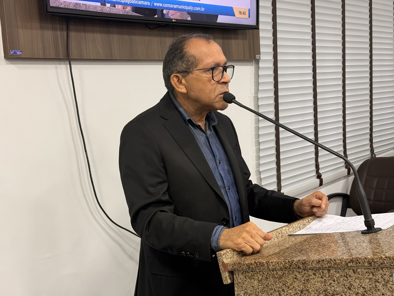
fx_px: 546
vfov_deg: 30.3
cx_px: 197
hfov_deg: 39.7
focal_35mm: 48
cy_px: 148
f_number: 1.78
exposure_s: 1/60
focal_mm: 6.76
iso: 160
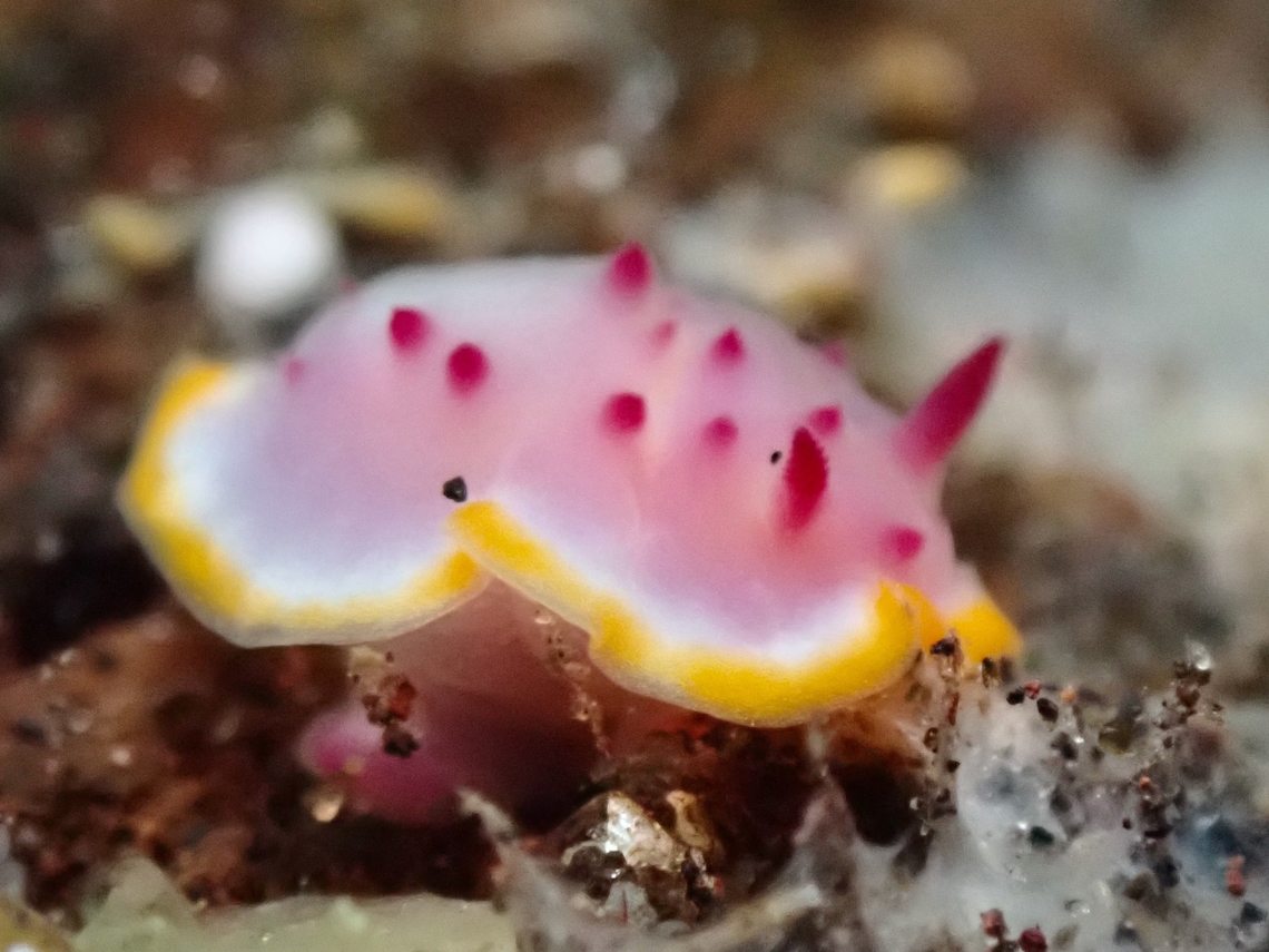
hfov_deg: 19.6
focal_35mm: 100
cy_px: 476
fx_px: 3666
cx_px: 634
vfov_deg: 14.8
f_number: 18
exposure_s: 1/500
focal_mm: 18
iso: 1600
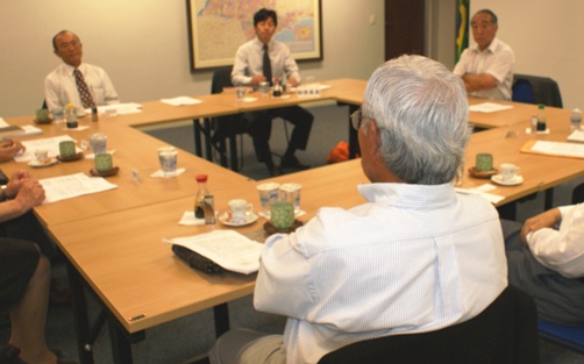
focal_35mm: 39
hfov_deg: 49.9
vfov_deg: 32.6
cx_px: 368
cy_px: 138
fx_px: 620
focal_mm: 20
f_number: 5.6
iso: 400
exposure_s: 1/60
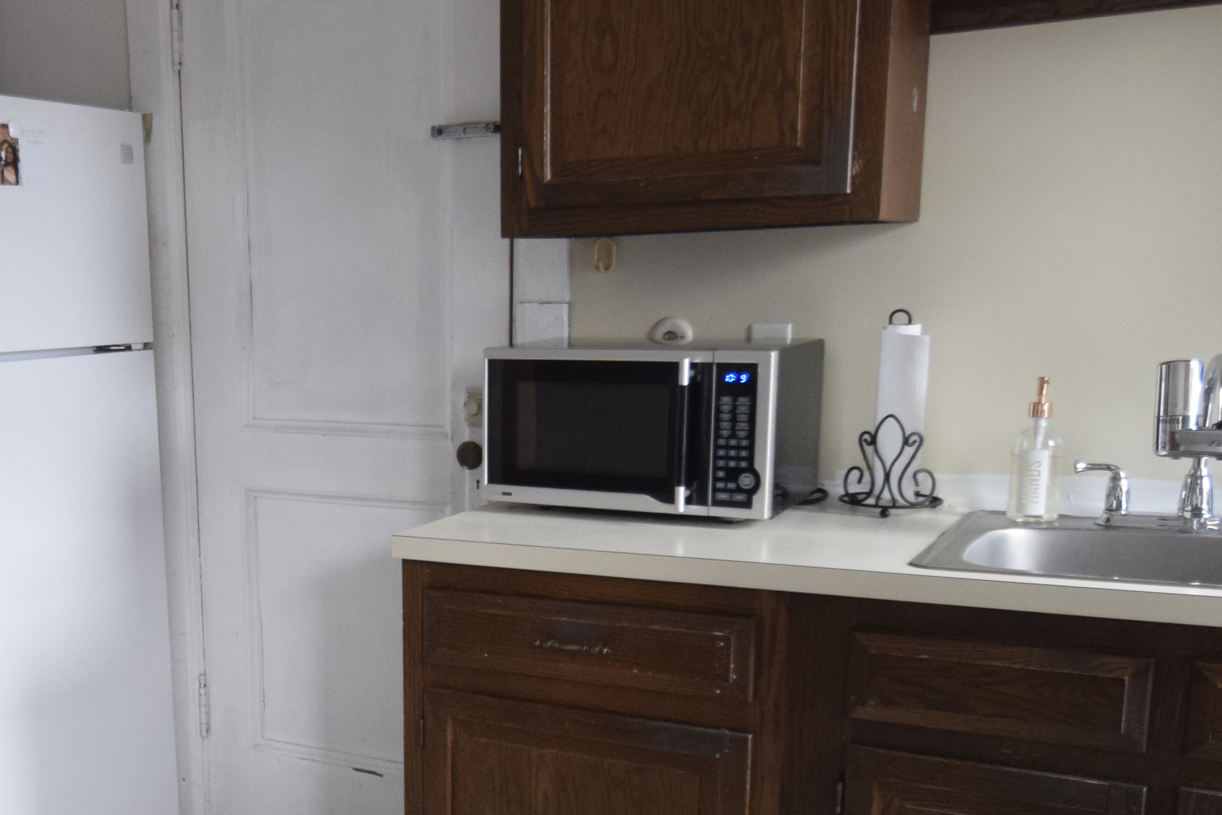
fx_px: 1392
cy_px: 570
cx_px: 269
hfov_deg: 45.4
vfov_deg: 32.2
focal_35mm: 41
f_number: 3.5
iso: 1100
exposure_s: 1/60
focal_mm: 10
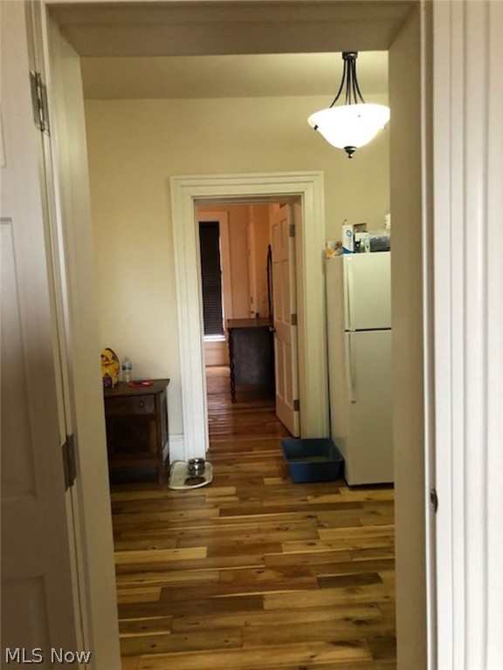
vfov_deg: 63.4
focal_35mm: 28
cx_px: 252
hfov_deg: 49.7
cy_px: 335
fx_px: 542
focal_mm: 3.99
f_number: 1.8
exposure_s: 1/15
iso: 80
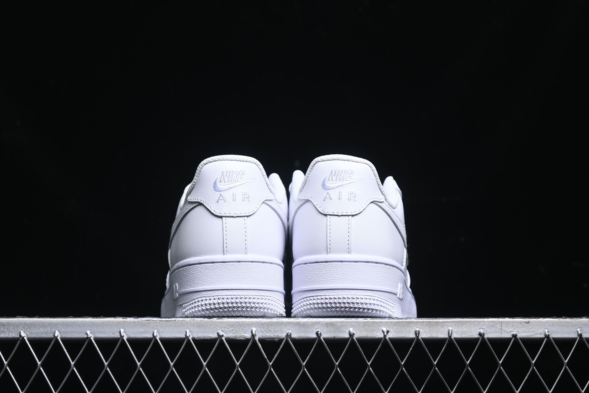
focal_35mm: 75
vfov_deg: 18.2
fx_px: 1227
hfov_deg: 27.0
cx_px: 294
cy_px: 196
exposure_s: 1/60
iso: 160
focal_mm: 50
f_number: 6.3
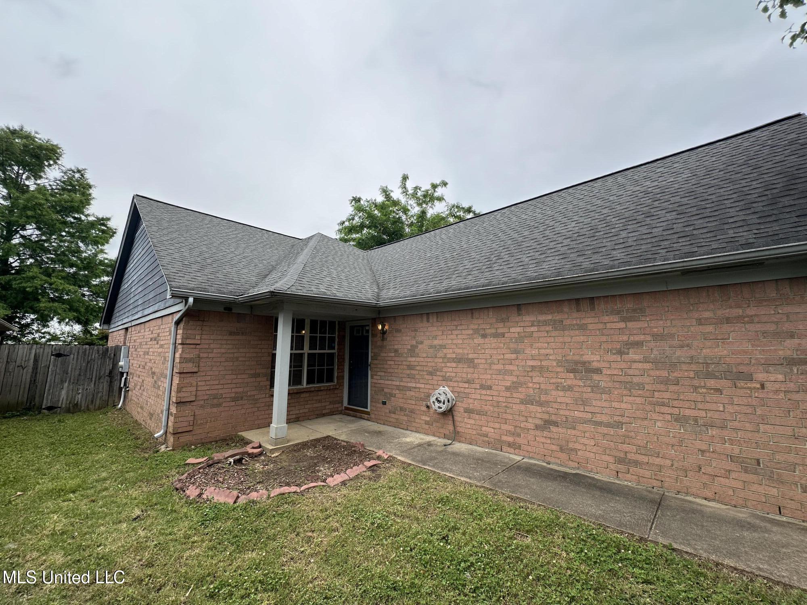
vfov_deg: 85.7
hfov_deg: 102.1
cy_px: 302
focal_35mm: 14
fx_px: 326
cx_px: 404
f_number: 2.2
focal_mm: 2.22
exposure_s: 1/670
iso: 40
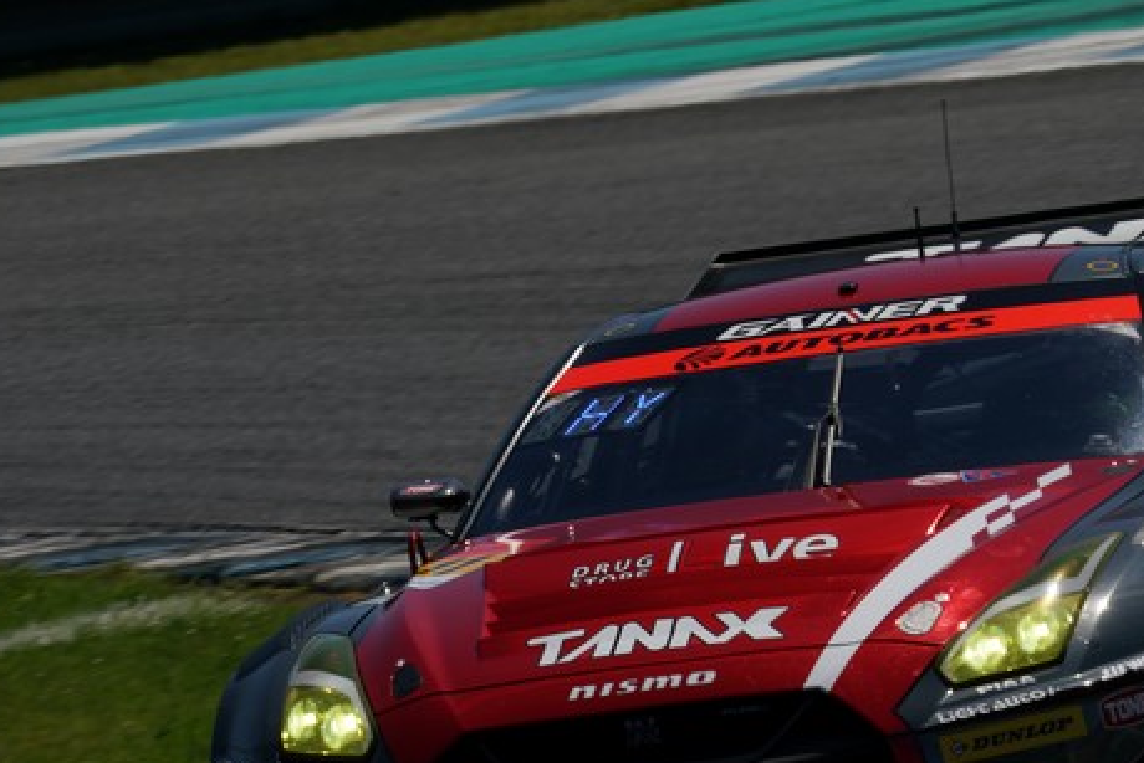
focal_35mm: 759
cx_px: 704
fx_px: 24126
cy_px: 537
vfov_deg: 1.8
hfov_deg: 2.7
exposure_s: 1/320
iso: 160
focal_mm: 485
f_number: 18
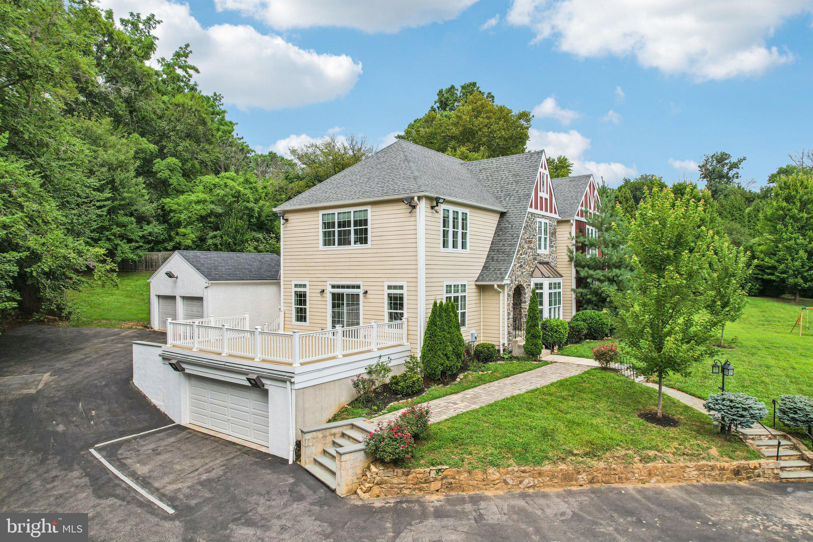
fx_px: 497
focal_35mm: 22
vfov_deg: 57.2
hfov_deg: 78.6
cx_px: 406
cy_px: 271
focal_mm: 8.38
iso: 100
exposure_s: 1/1000
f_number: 2.8
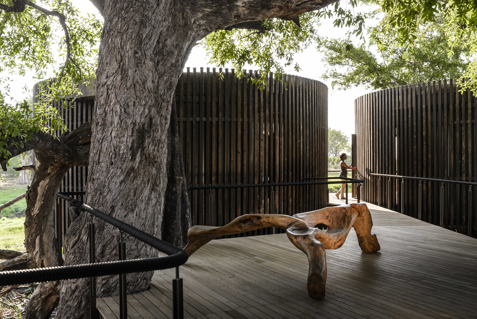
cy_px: 160
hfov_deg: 53.1
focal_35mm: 36
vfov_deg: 36.9
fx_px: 477
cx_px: 238
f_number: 7.1
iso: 80
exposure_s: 1/60
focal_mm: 36
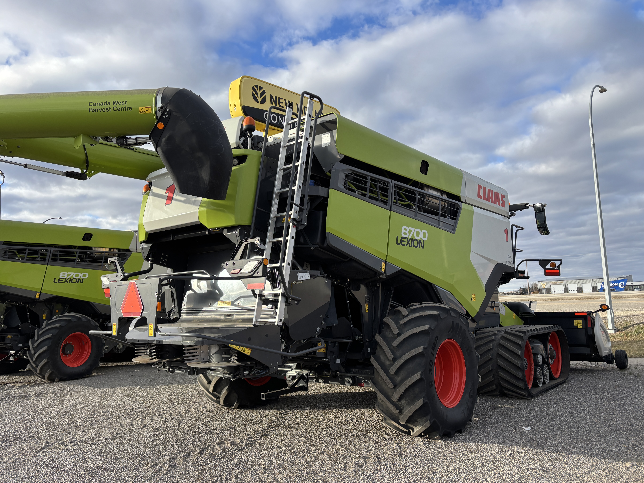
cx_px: 316
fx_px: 502
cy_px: 244
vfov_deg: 51.4
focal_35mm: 27
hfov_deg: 65.3
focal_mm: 5.96
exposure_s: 1/1328
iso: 50
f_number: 1.6
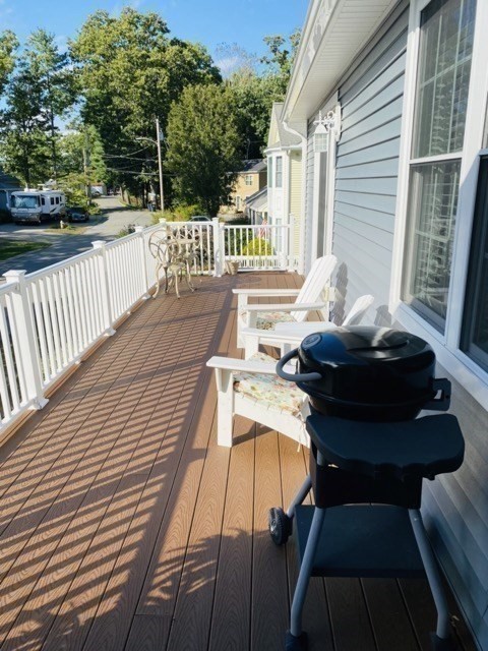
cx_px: 244
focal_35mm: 26
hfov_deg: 53.1
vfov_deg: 67.3
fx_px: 489
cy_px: 326
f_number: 1.8
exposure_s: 1/2571
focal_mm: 4.25
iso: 32
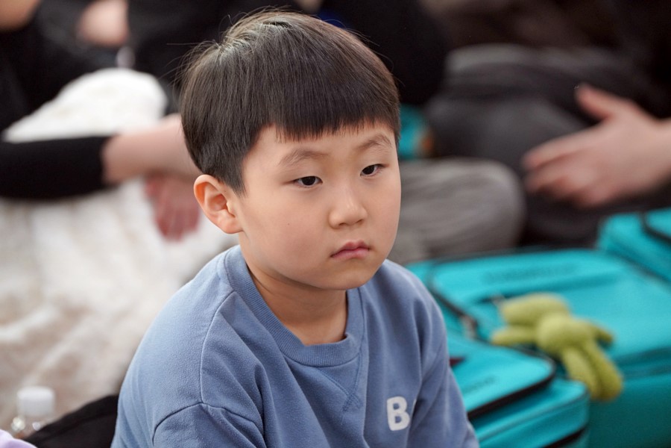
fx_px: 3727
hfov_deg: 10.3
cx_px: 336
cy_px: 224
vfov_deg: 6.9
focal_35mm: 200
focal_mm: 200
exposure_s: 1/250
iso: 2000
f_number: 4
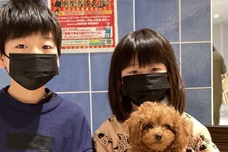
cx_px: 87
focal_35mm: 58
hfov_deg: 34.4
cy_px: 113
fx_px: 367
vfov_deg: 23.1
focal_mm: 3.3
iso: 320
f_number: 2.4
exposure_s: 1/60
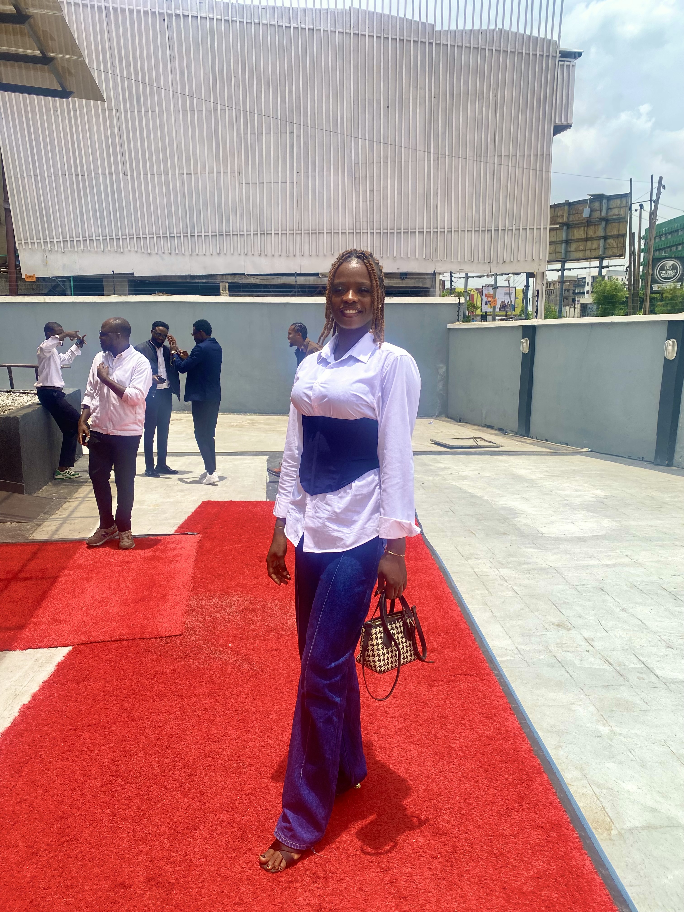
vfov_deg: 67.3
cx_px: 342
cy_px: 456
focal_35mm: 26
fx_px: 685
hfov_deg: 53.1
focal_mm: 4.25
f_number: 1.8
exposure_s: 1/4115
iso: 32
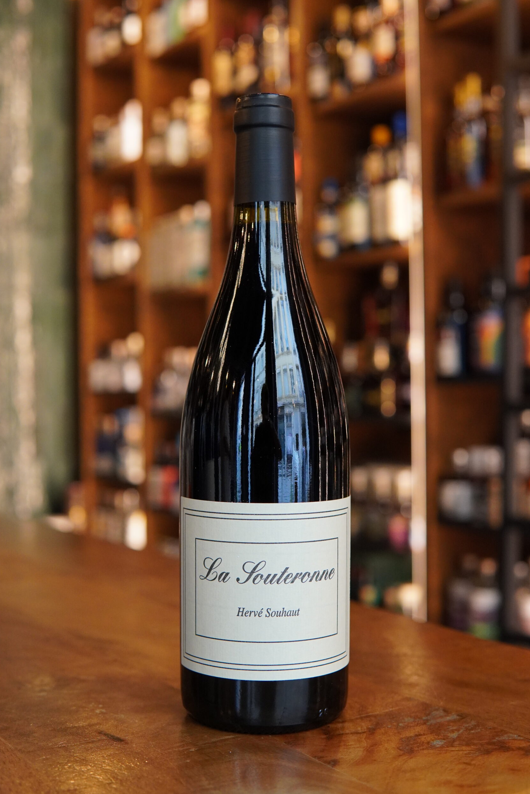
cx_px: 267
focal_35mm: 46
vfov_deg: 42.7
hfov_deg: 29.3
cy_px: 405
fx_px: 1015
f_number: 3.5
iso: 1600
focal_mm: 30
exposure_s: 1/160
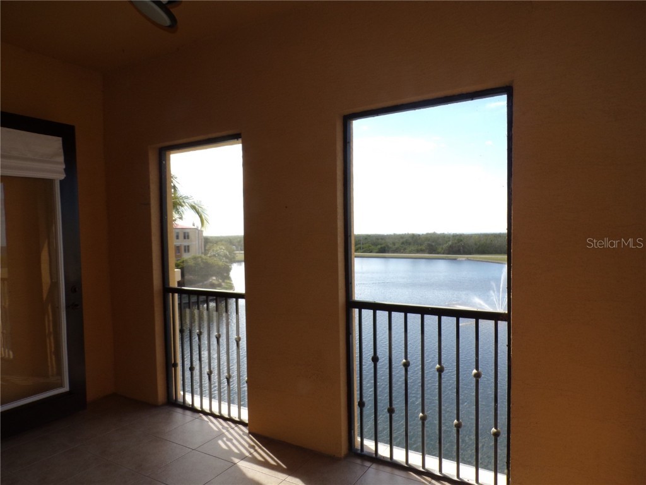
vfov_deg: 56.8
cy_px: 242
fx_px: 448
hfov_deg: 71.6
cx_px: 323
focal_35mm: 24
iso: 80
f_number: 5.8
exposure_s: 1/100
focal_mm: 4.3
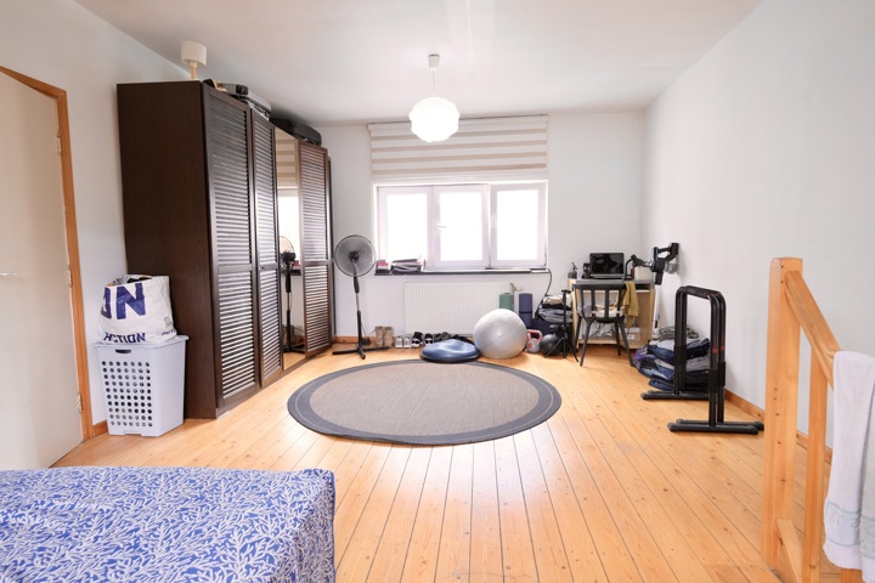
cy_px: 292
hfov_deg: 90.0
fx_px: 437
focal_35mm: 18
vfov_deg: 67.4
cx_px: 438
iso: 1000
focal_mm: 12
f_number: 4
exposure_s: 1/30
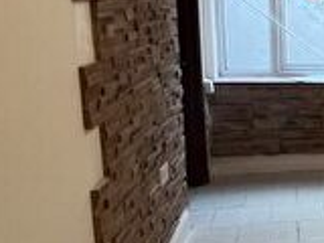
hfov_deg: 24.8
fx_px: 534
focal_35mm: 57
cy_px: 118
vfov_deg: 25.7
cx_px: 502
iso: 125
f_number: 1.8
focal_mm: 1.57
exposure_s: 1/99
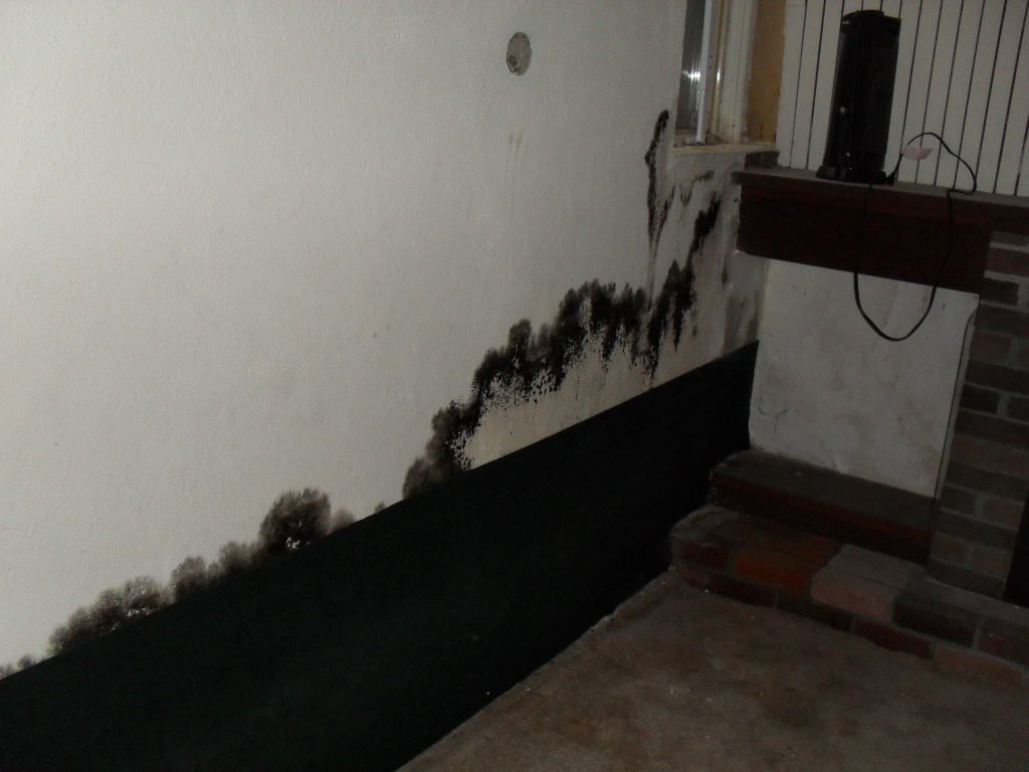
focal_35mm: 35
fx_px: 1040
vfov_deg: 40.7
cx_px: 514
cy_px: 386
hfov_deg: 52.6
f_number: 3.2
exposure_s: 1/45
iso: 200
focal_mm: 6.3
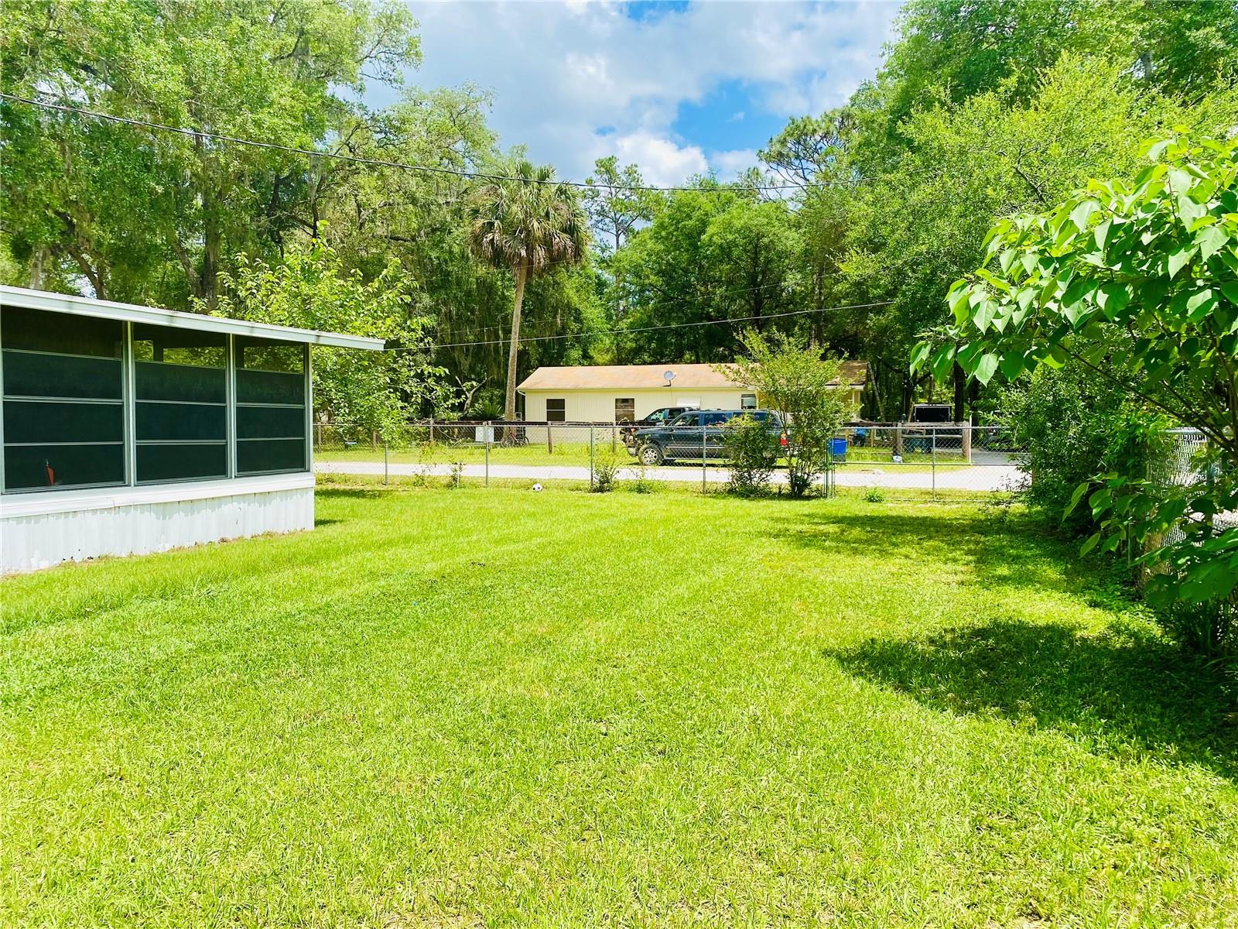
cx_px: 619
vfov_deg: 53.1
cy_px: 464
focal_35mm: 26
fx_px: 930
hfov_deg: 67.3
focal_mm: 4.25
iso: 32
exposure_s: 1/1927
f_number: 1.8
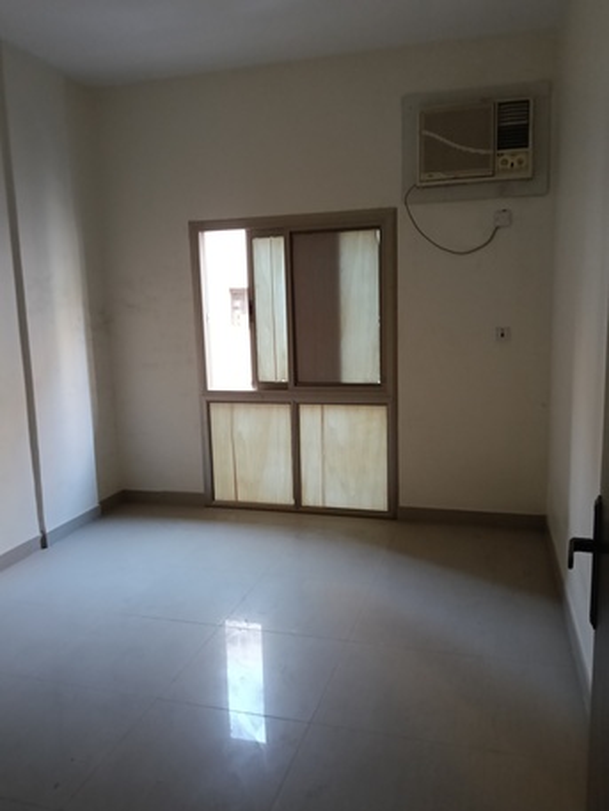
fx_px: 633
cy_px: 406
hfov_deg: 51.4
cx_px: 304
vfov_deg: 65.3
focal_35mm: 27
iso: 1250
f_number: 1.8
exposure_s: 1/25
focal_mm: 3.98
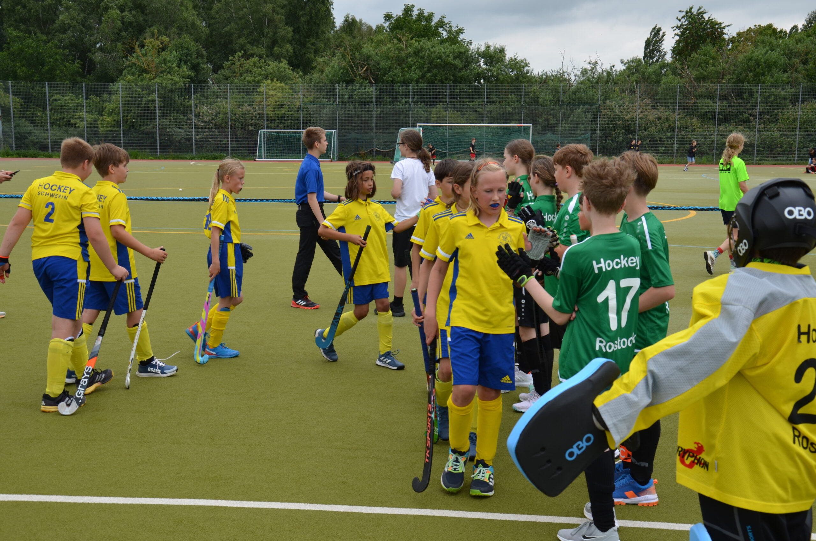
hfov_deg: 39.0
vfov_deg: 26.4
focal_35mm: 51
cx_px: 408
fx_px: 1154
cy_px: 270
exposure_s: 1/250
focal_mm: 34
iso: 160
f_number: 8
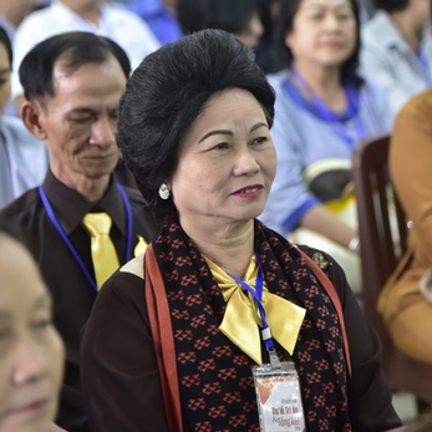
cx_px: 223
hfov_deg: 10.5
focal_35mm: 167
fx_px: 2358
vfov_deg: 10.5
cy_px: 121
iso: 1600
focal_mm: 105
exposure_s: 1/50
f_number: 4
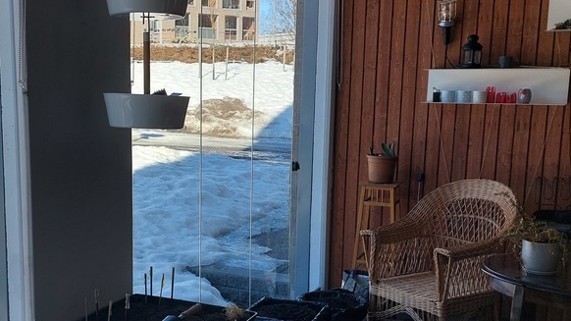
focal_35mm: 46
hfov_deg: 44.0
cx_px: 191
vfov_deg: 25.8
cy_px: 215
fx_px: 696
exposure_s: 1/510
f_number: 1.8
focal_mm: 5.23
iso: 25
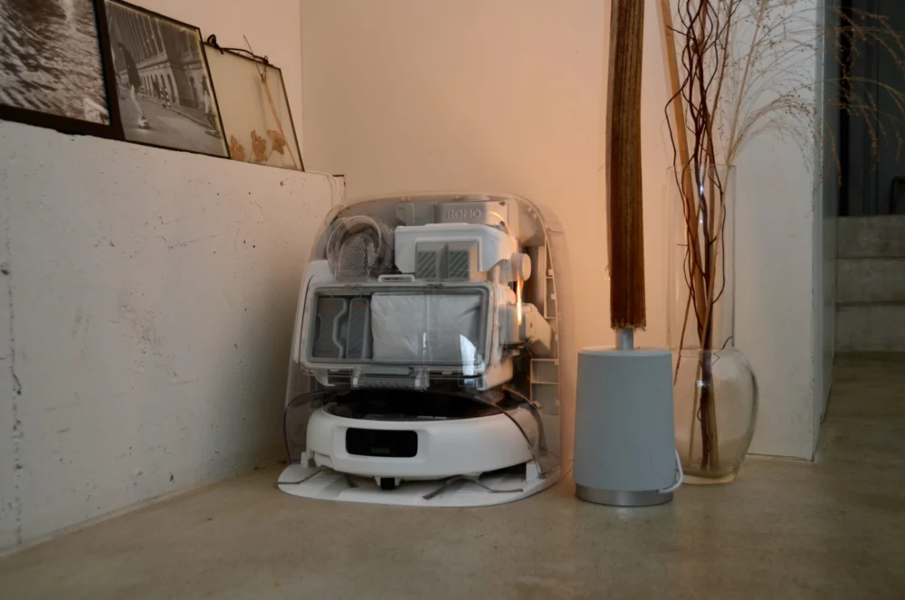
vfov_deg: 32.9
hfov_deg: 48.0
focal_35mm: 40
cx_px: 452
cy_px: 300
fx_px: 1016
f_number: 5
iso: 200
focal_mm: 27
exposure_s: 1/60
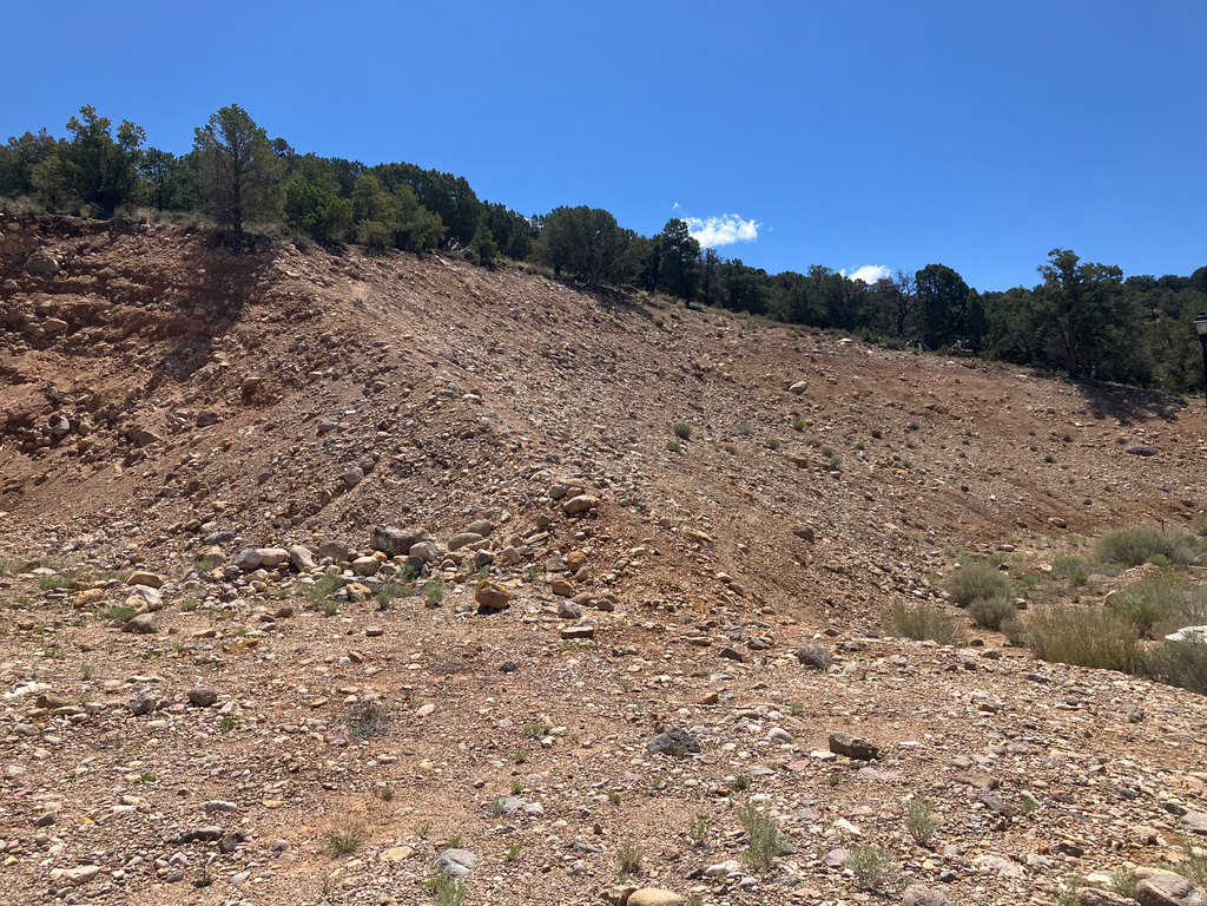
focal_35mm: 28
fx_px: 976
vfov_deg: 49.7
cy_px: 453
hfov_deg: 63.4
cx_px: 604
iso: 32
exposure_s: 1/2857
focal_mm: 3.99
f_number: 1.8
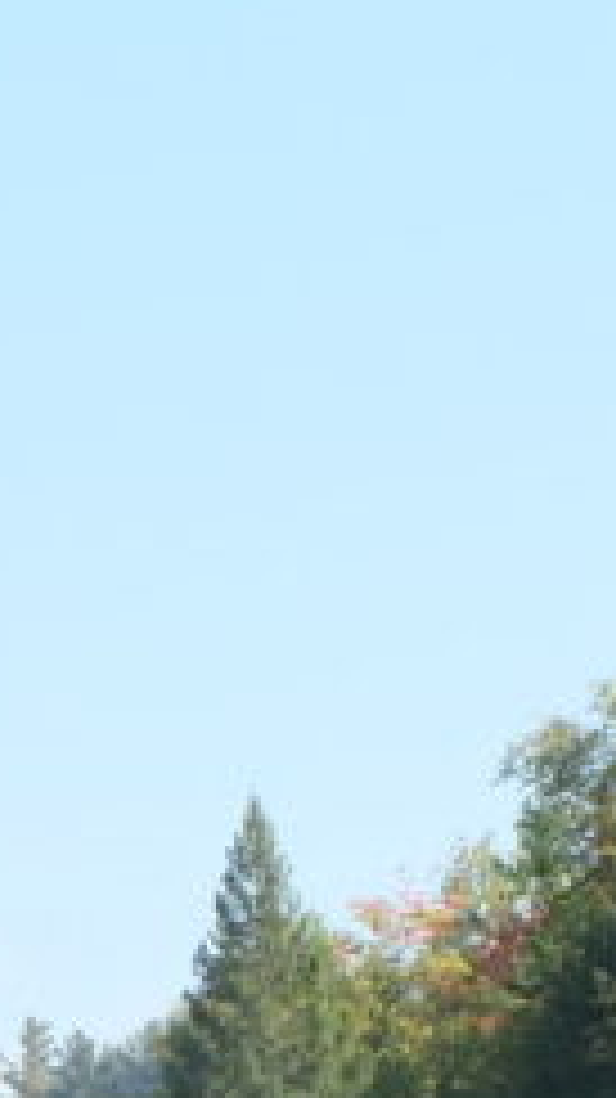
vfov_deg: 10.2
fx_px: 5990
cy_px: 1557
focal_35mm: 206
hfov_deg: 5.8
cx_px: -459
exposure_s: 1/420
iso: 640
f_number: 7.1
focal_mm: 26.5
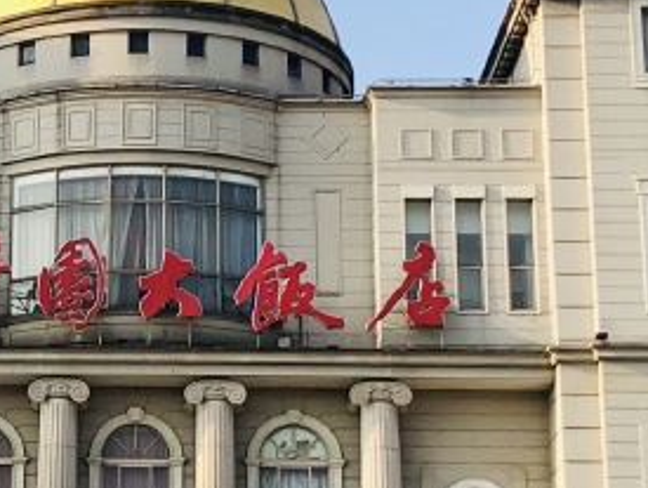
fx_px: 2287
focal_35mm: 122
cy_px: 321
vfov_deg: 12.2
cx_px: 71
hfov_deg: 15.9
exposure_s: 1/1143
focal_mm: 3.99
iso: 20
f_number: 1.8
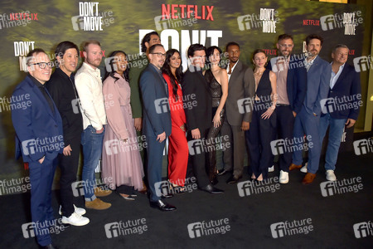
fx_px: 249
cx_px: 186
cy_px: 124
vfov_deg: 53.1
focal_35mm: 24
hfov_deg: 73.7
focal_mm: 24
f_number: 6.3
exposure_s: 1/200
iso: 1250
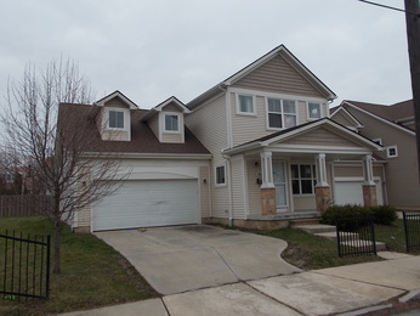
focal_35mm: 30
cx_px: 210
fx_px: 364
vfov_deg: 46.8
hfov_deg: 59.9
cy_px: 158
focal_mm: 5.3
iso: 80
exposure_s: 1/100
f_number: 3.4
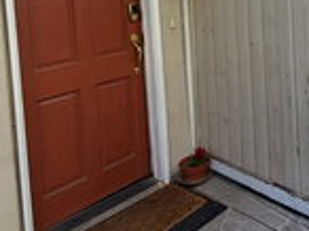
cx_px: 295
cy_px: -11
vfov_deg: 33.7
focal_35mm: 38
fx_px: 339
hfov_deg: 43.4
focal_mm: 1.8
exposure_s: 1/363
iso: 50
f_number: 2.2
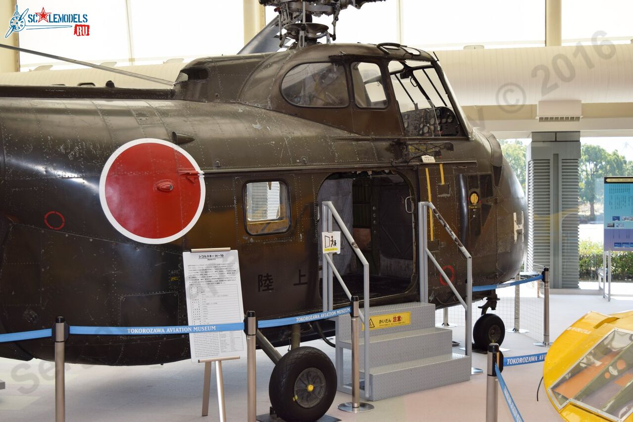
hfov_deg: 45.0
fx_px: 765
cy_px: 211
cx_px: 316
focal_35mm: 44
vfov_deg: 30.9
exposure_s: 1/125
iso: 125
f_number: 5.6
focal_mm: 29
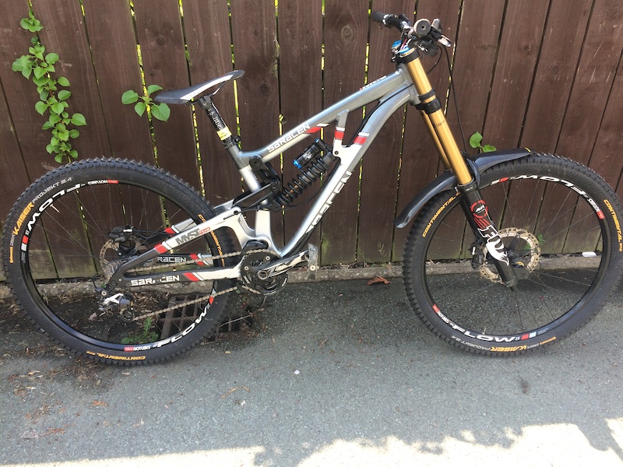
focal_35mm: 29
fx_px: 522
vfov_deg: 48.2
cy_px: 234
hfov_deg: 61.7
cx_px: 312
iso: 32
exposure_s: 1/208
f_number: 2.2
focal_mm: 4.15
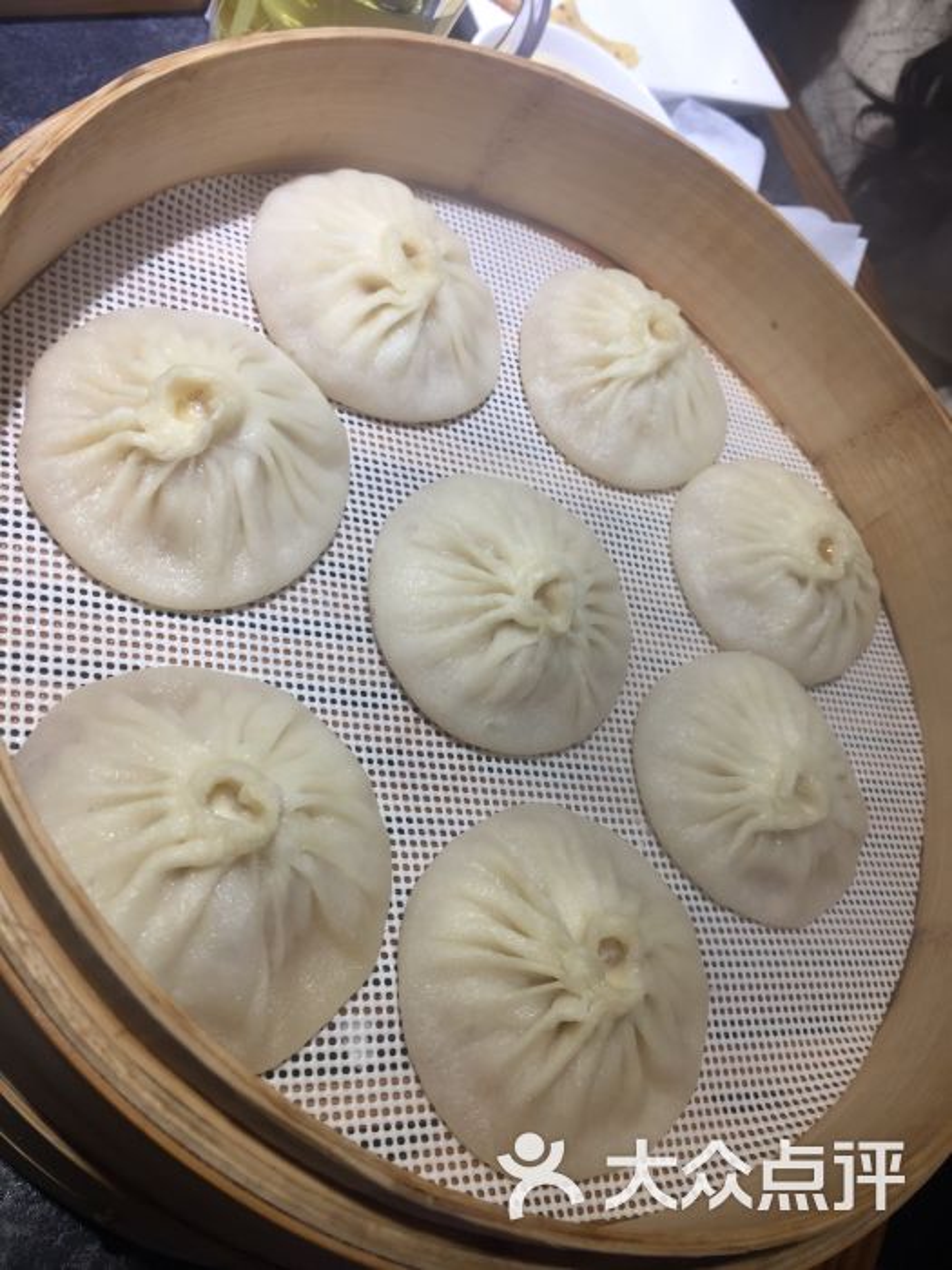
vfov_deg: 61.7
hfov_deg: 48.2
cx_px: 476
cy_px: 635
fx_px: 1063
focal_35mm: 29
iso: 32
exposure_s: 1/50
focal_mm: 4.15
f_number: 2.2
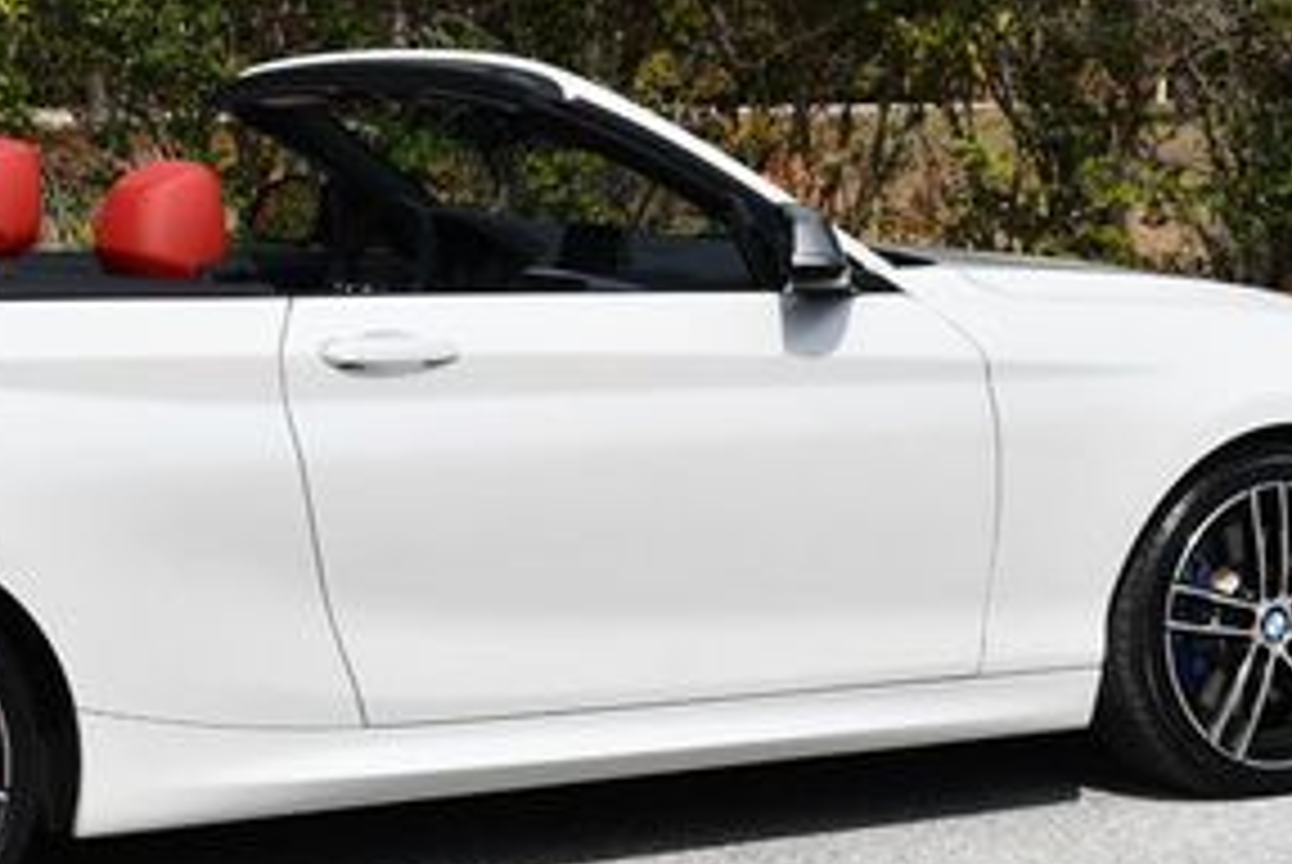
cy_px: 162
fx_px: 4814
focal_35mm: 134
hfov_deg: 15.2
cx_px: 221
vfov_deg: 10.2
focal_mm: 30
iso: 100
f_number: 9
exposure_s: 1/320
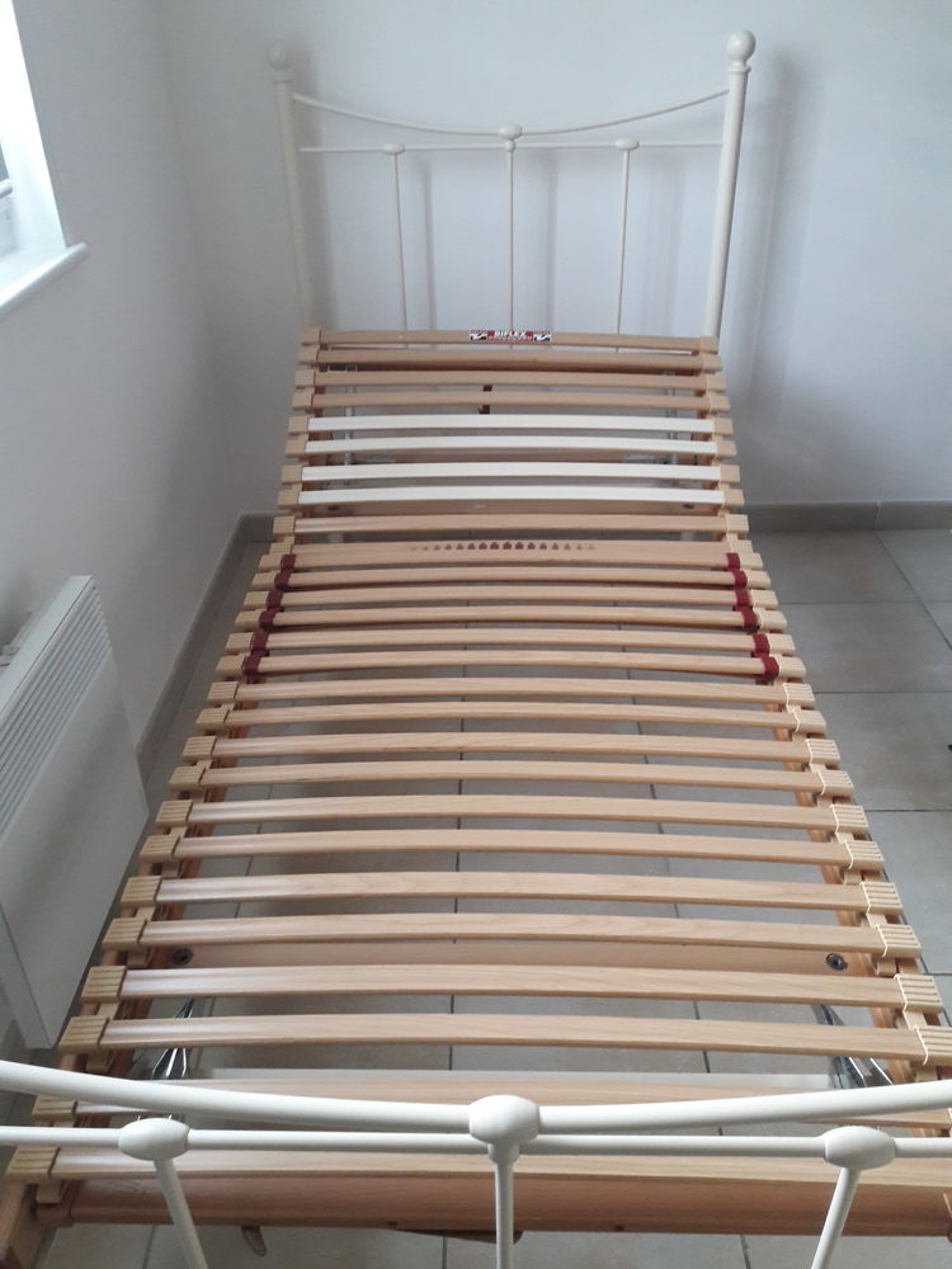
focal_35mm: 28
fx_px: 1027
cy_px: 634
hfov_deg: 49.7
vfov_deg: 63.4
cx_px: 476
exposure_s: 1/20
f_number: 1.9
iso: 200
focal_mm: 3.7
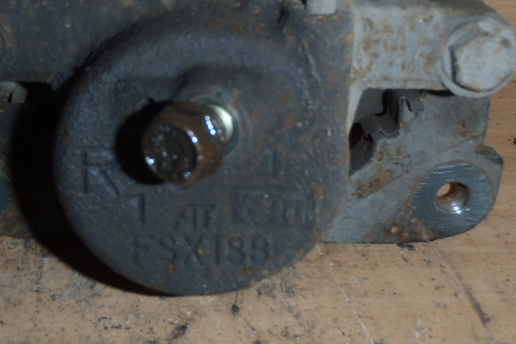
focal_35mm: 60
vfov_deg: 22.5
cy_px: 108
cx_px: 219
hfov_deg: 33.3
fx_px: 860
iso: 100
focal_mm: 6.83
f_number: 4.6
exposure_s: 1/40
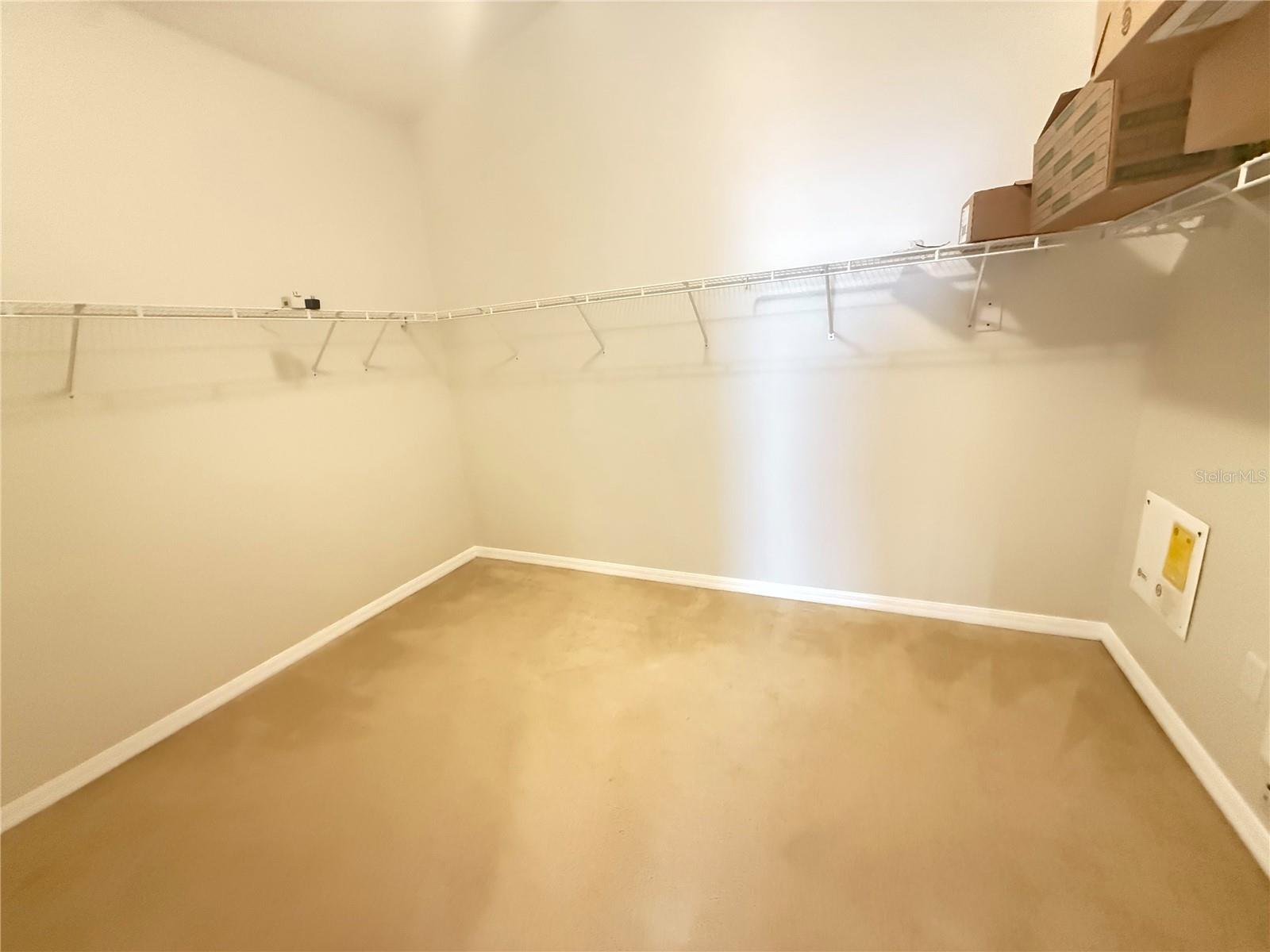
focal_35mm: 14
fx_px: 514
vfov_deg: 85.7
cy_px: 476
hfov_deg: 102.1
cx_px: 635
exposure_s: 1/40
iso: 1250
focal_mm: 2.22
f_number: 2.2
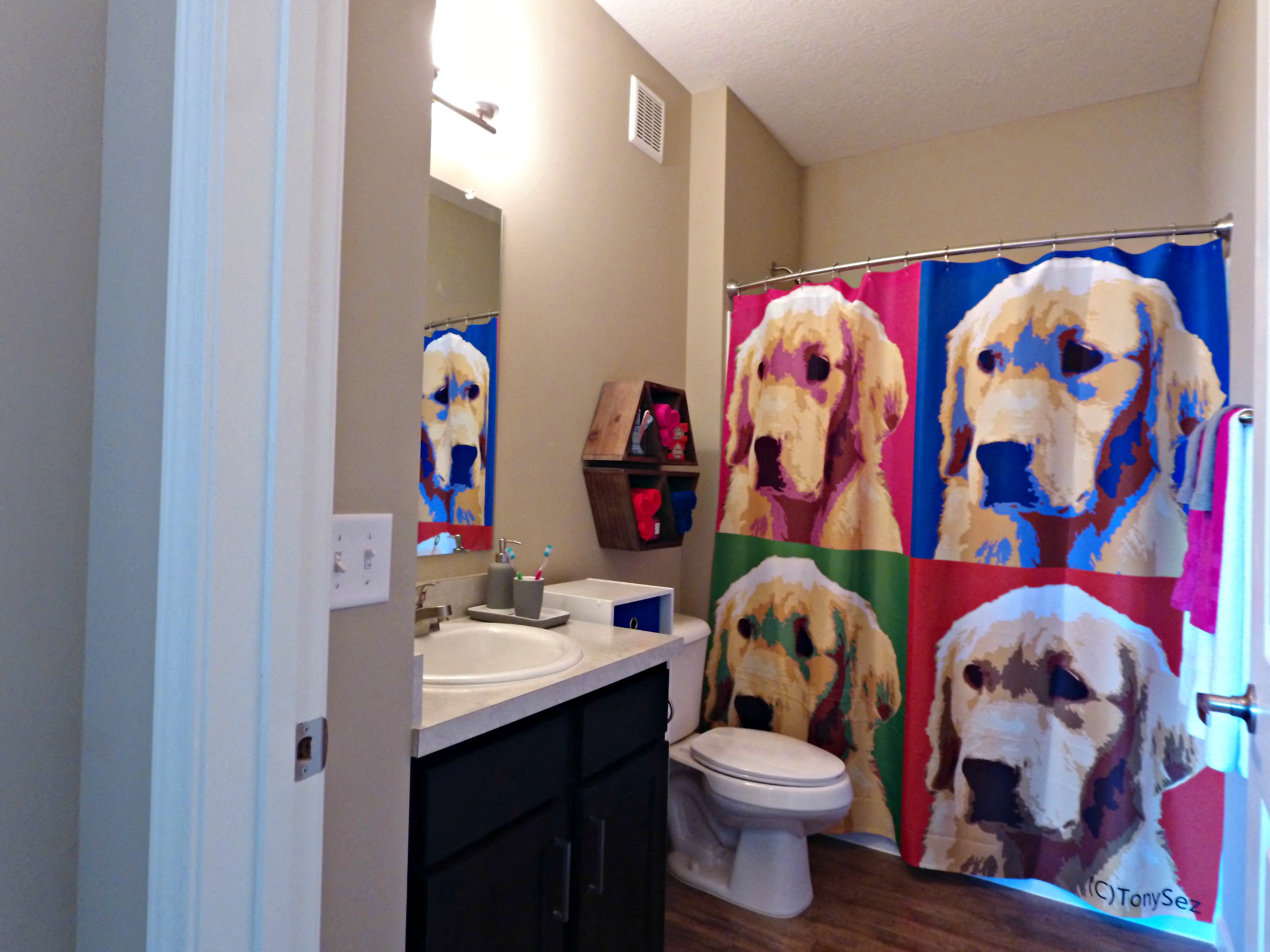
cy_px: 476
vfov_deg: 66.0
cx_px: 635
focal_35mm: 20
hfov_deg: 81.7
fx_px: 734
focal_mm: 3.61
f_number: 2.8
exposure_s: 1/6.25
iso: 630
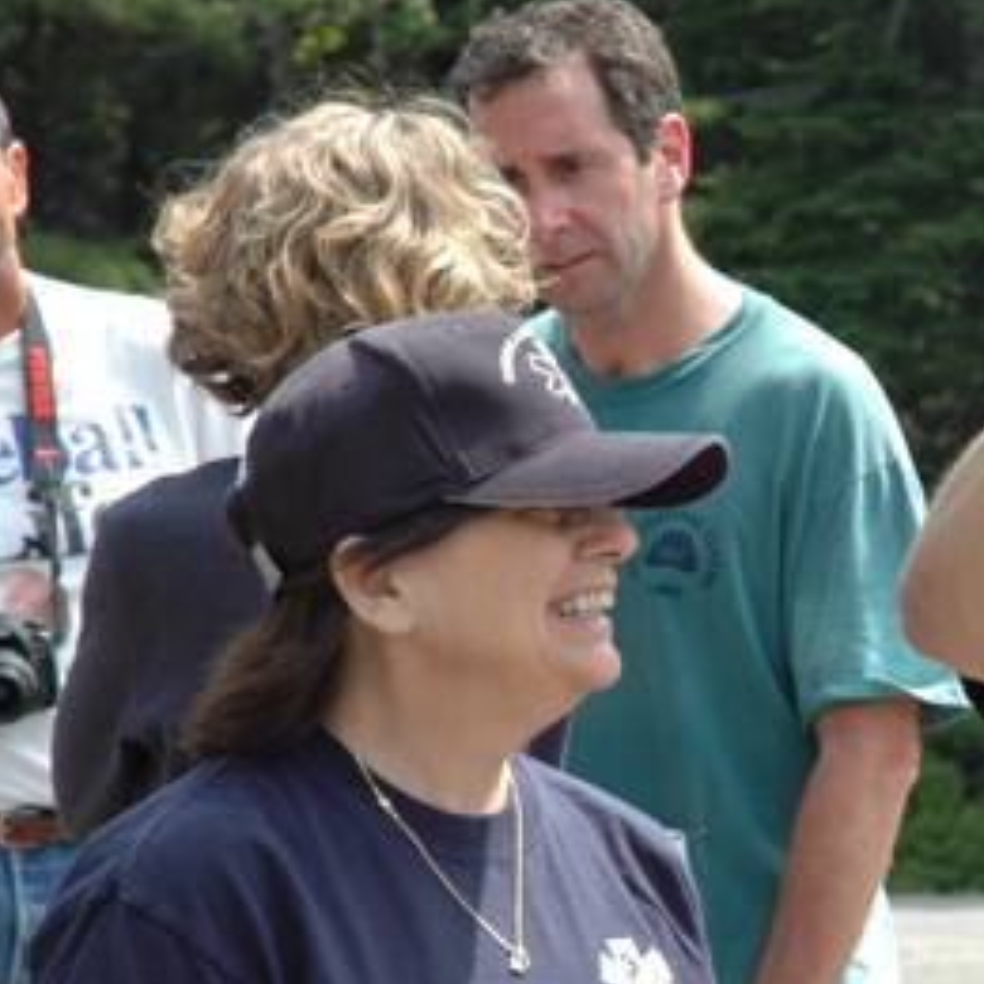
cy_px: 710
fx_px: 7043
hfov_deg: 7.9
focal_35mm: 219
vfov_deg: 8.0
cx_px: 1045
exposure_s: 1/200
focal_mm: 70
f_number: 7.1
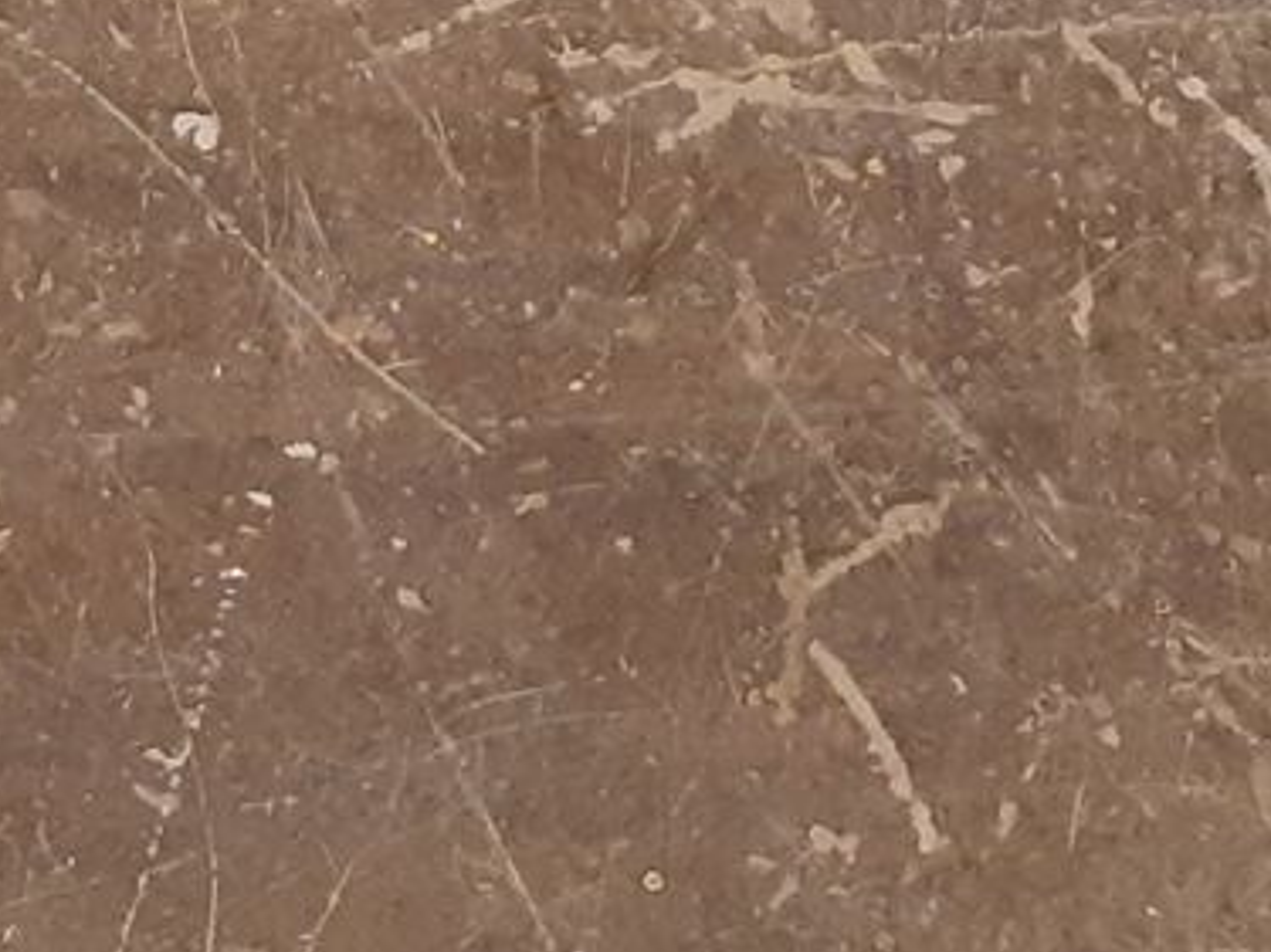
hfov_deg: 13.8
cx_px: 81
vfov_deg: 9.3
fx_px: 5212
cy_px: -1379
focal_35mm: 142
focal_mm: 3.93
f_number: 1.7
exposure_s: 1/50
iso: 200
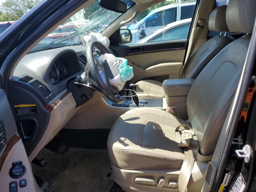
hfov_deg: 67.3
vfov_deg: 53.1
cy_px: 96
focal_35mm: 26
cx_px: 128
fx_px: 192
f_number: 1.5
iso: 50
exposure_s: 1/1000
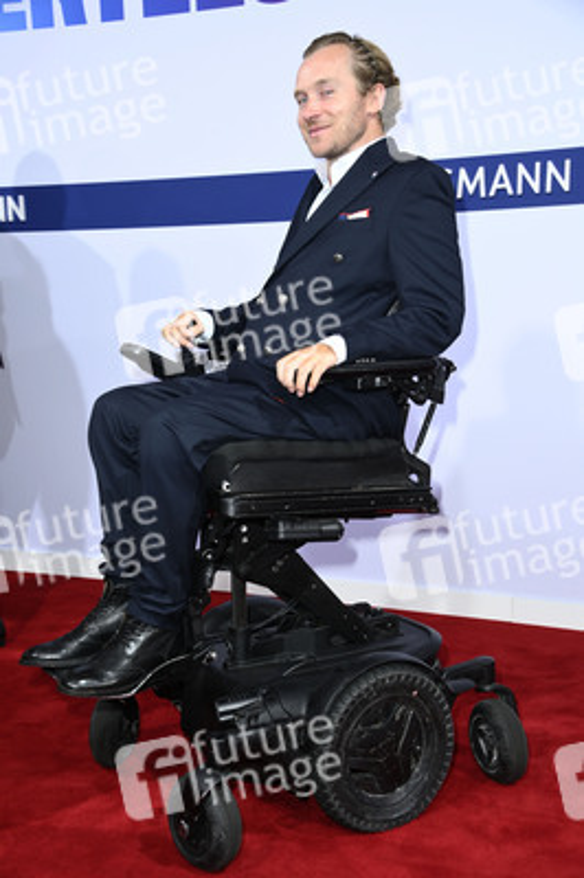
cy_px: 439
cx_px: 292
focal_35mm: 48
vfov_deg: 41.1
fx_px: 1170
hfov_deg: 28.0
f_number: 5.6
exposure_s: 1/200
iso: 1000
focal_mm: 48
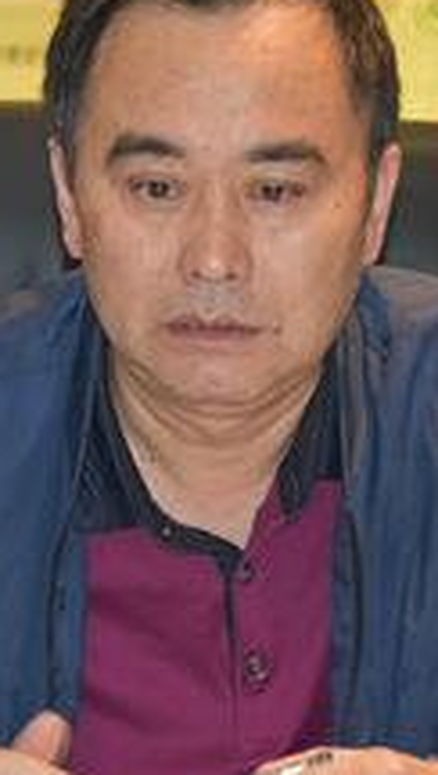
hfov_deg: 5.0
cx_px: 230
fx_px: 5022
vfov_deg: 8.8
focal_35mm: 244
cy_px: 438
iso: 1100
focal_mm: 56
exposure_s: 1/60
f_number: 4.8
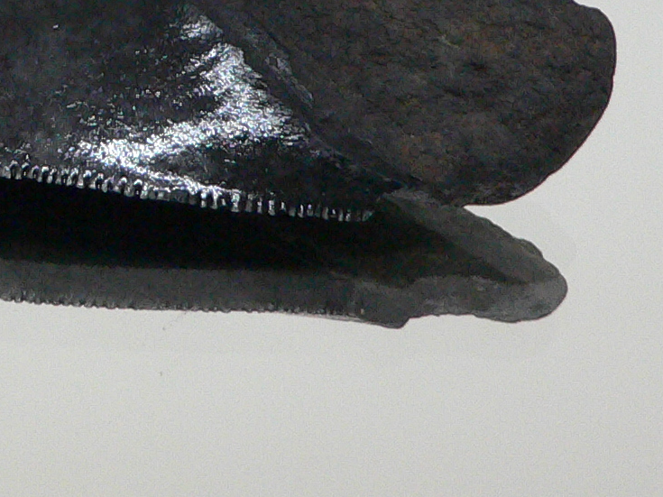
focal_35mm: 96
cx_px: 2
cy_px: -95
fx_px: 1838
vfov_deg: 14.9
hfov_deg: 19.8
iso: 200
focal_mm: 4.6
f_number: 2.8
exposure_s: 1/40
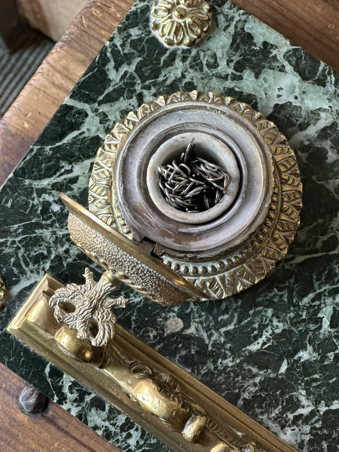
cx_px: 170
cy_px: 226
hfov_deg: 19.1
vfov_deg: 25.3
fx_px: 1005
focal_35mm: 77
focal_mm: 9
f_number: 2.8
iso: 320
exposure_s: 1/33
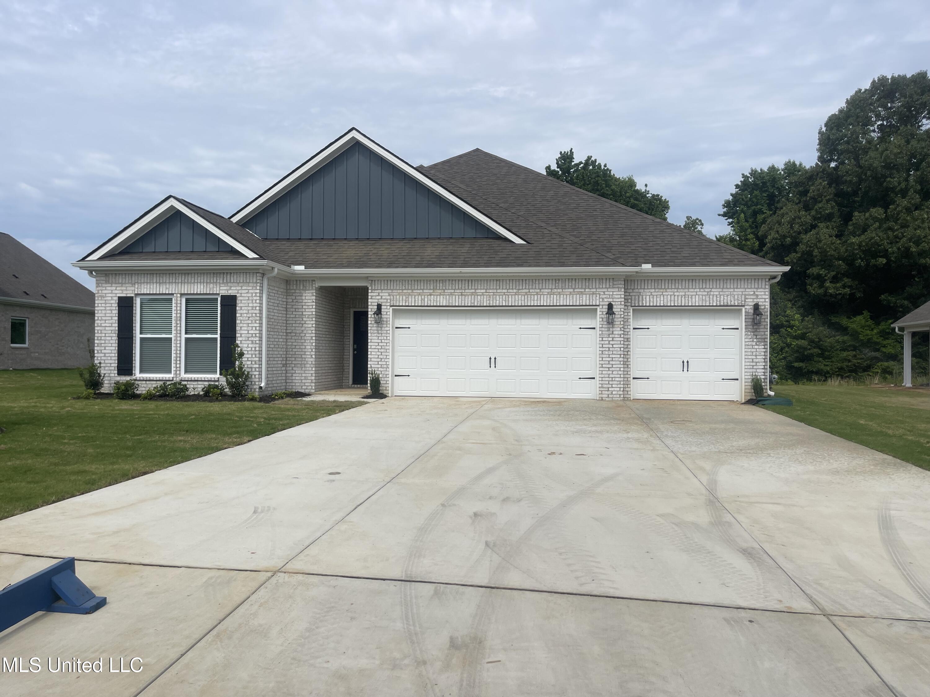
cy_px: 348
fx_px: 672
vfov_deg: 54.9
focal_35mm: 25
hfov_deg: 69.4
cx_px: 465
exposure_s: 1/6993
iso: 32
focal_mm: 5.1
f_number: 1.6
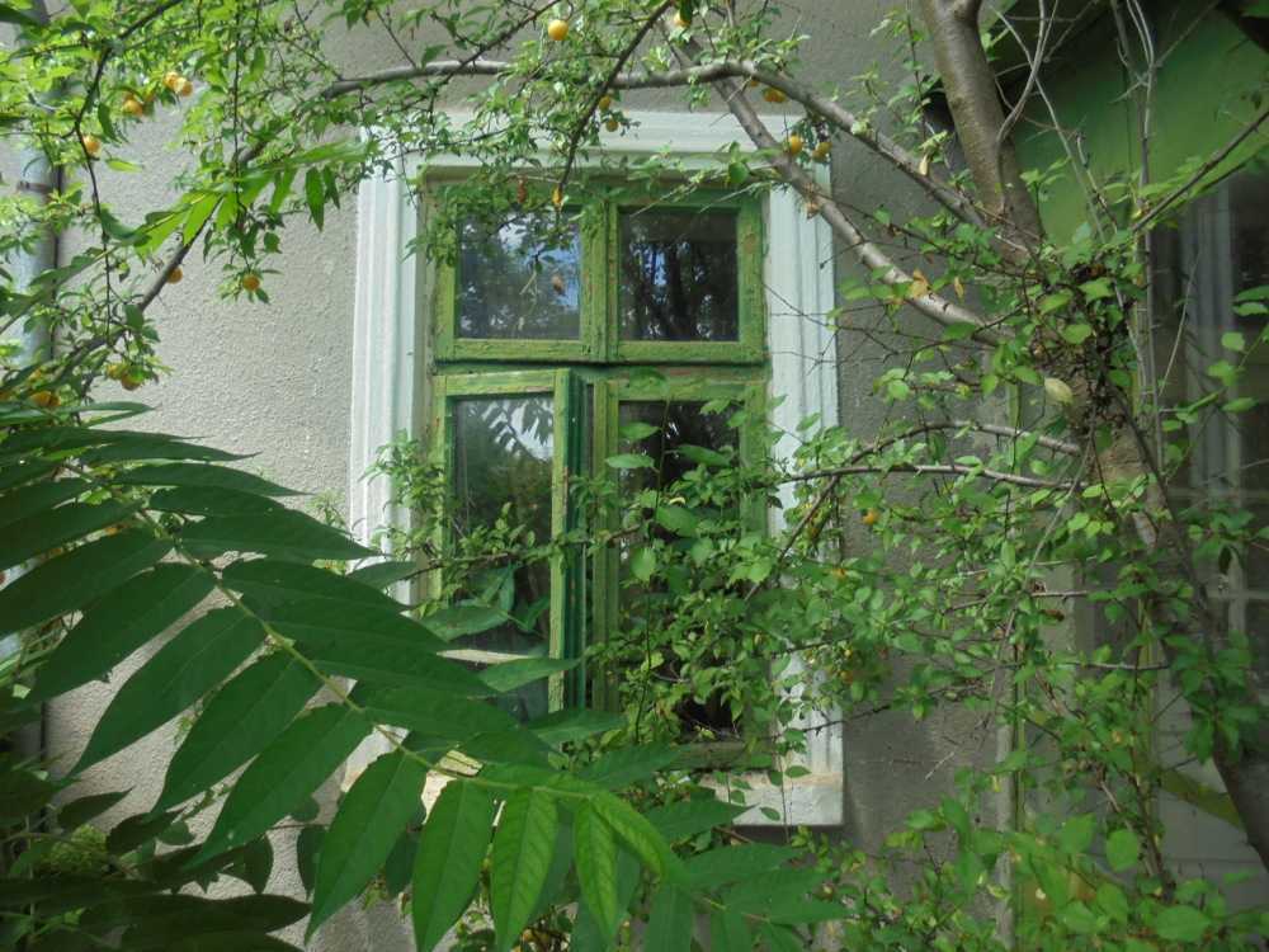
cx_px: 634
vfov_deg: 53.1
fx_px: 953
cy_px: 476
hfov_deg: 67.3
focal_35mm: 26
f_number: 3.5
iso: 100
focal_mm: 4.6
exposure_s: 1/100
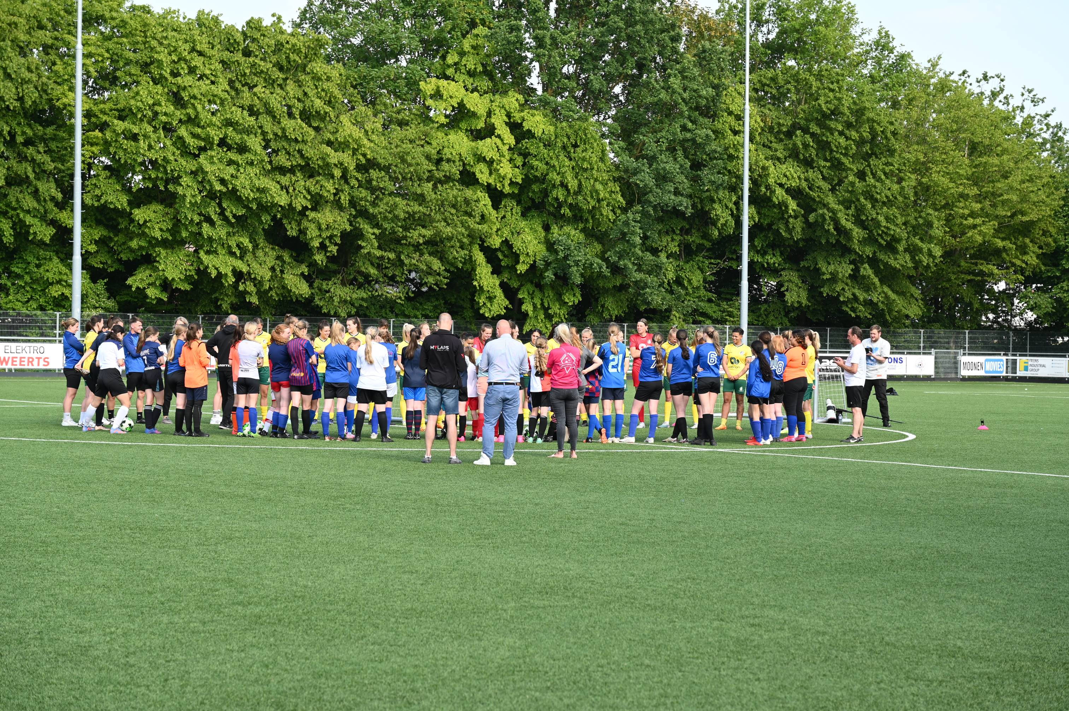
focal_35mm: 82
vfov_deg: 16.6
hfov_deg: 24.8
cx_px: 534
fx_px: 2433
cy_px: 356
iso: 180
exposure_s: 1/250
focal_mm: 82
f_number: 5.6
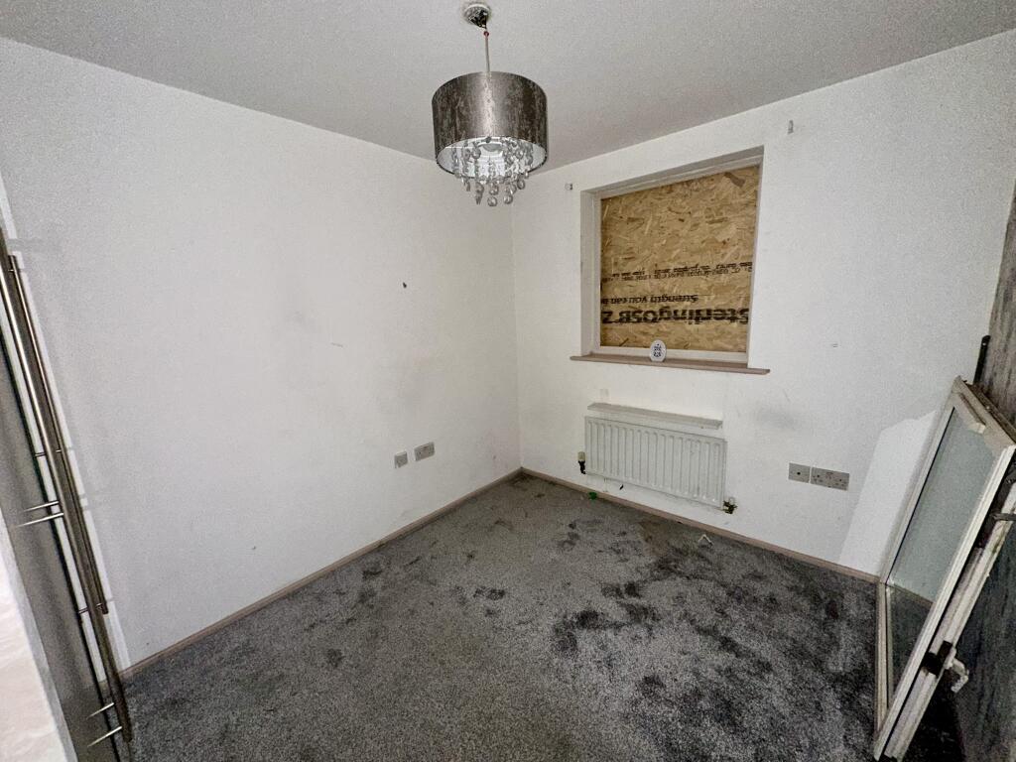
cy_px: 381
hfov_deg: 102.1
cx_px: 508
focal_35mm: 14
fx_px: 411
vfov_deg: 85.7
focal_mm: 2.22
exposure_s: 1/35
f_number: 2.2
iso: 250
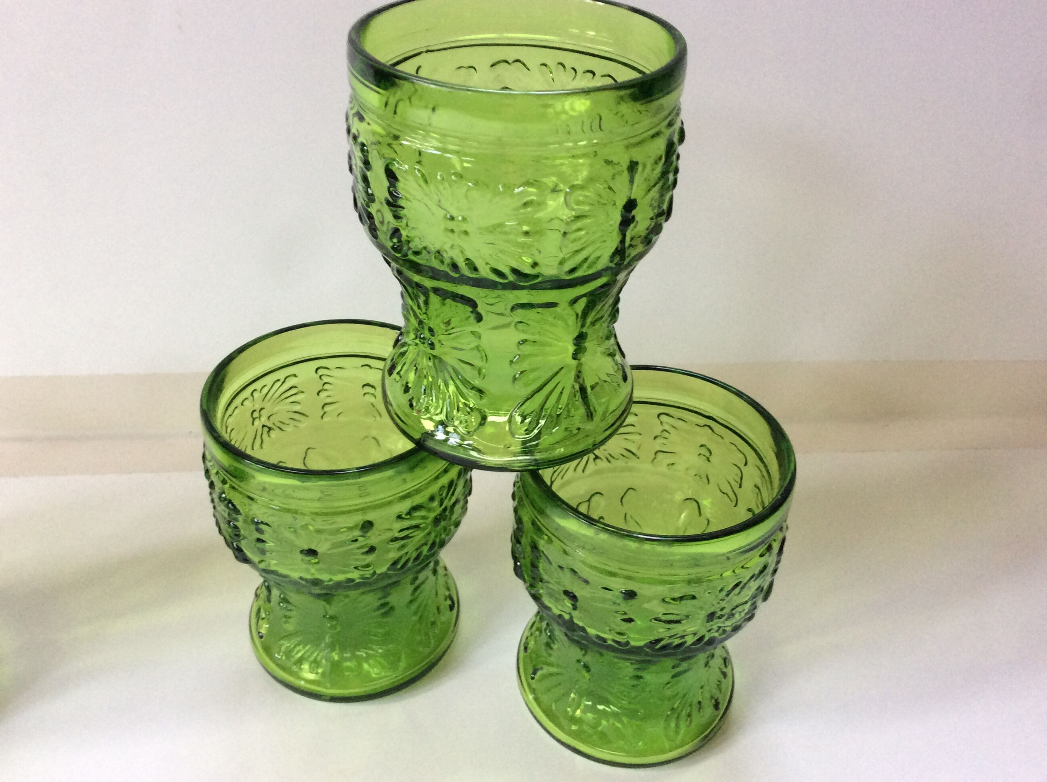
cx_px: 524
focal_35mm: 32
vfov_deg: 44.1
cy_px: 391
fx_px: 966
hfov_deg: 56.9
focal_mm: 3.3
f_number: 2.4
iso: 100
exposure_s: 1/25
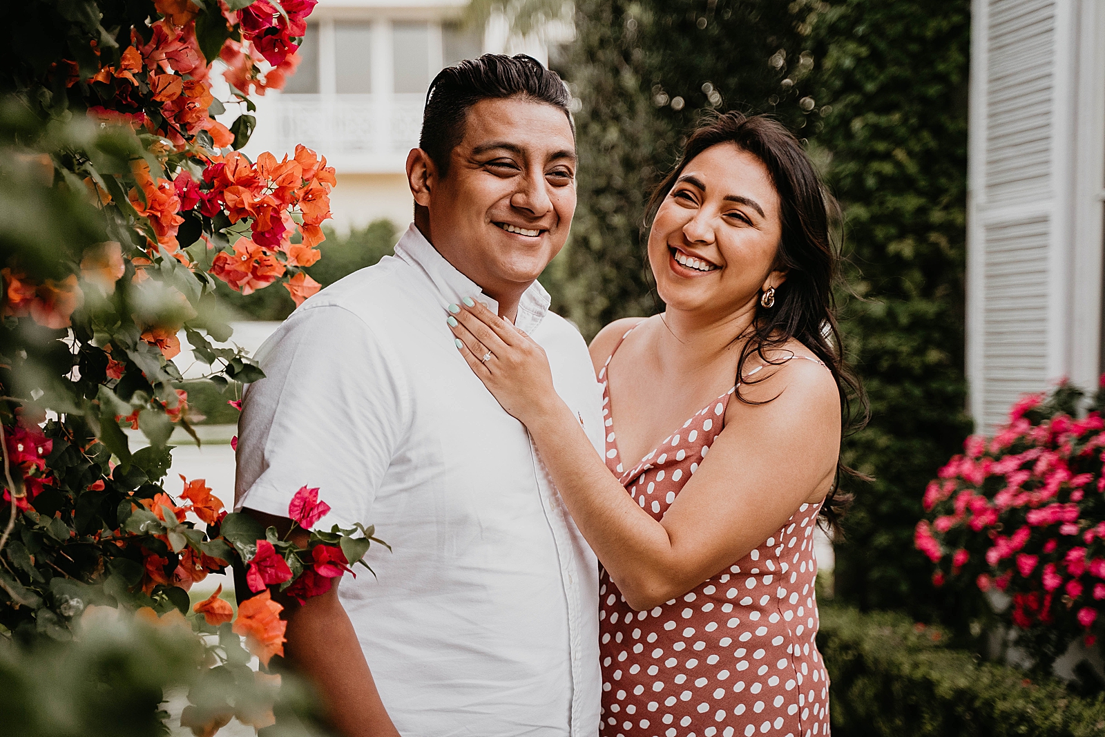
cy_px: 368
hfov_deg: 33.4
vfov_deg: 22.6
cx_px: 552
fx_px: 1842
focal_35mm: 60
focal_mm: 60
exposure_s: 1/200
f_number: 2.8
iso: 800
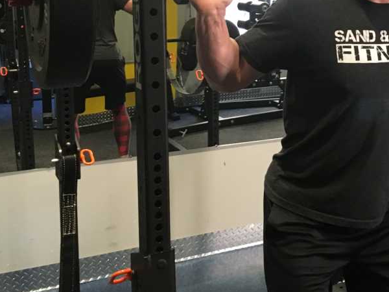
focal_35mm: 58
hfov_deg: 31.9
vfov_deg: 24.6
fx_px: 652
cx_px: 335
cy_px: 37
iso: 200
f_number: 2.2
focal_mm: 4.15
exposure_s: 1/30
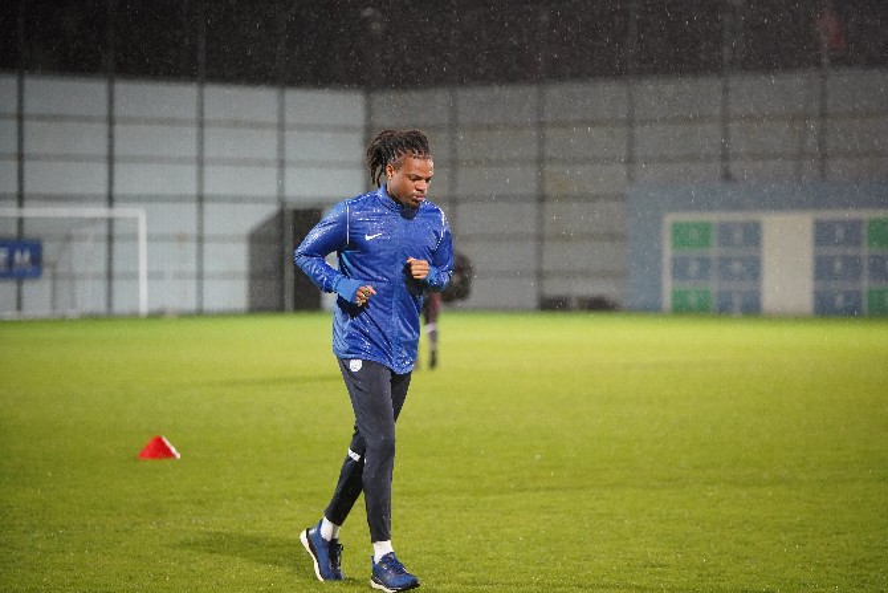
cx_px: 444
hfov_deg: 13.2
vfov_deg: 8.9
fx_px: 3824
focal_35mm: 155
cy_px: 296
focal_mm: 155
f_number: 2.8
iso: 6400
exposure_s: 1/500
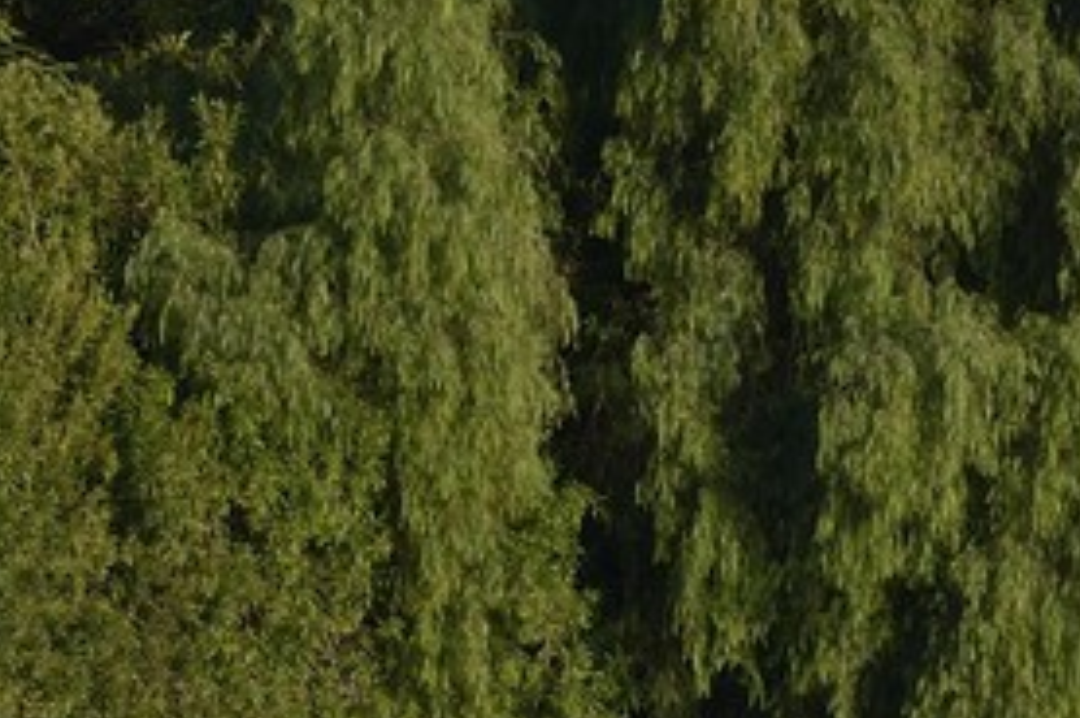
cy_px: -558
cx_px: 2866
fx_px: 20795
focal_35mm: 694
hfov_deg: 2.9
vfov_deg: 2.0
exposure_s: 1/320
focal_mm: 120
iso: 200
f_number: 9
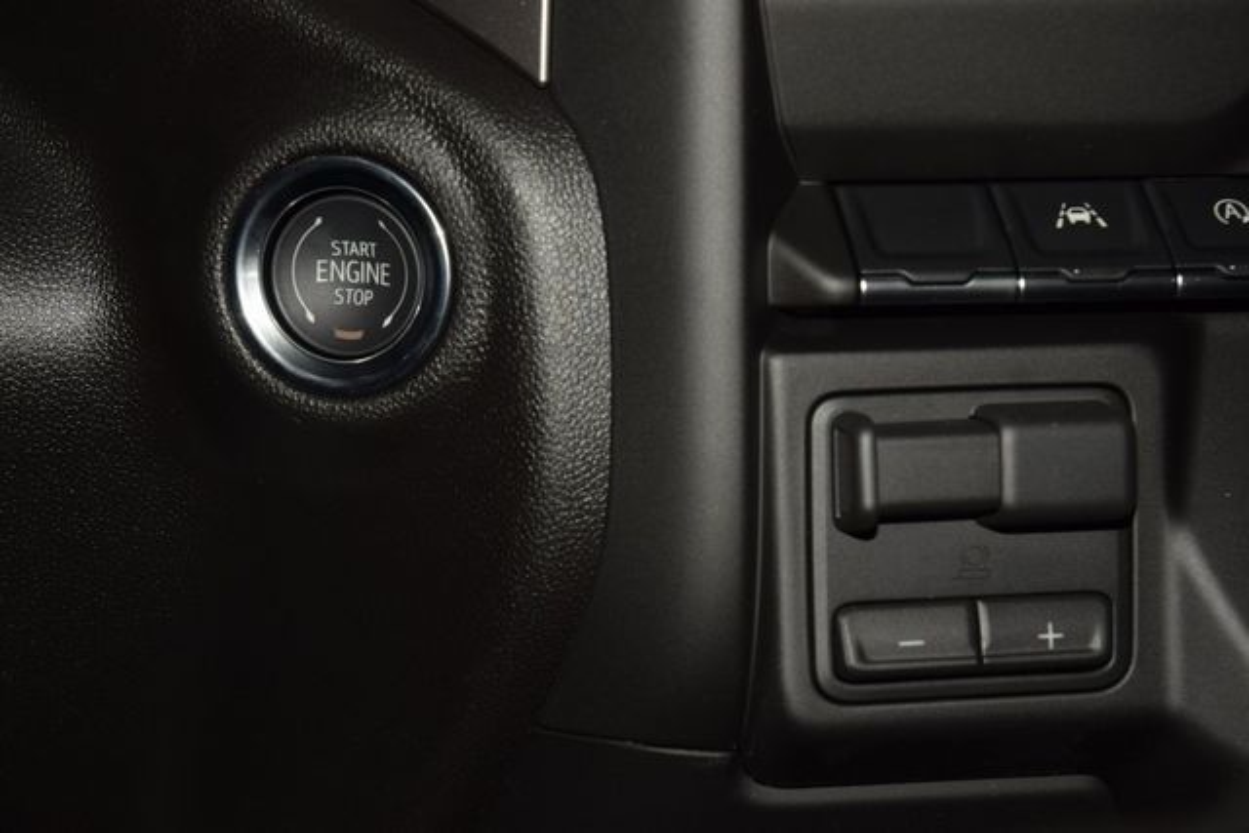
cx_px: 624
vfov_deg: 13.0
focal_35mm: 105
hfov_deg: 19.5
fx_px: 3644
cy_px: 416
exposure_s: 1/125
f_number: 8
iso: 100
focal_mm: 70
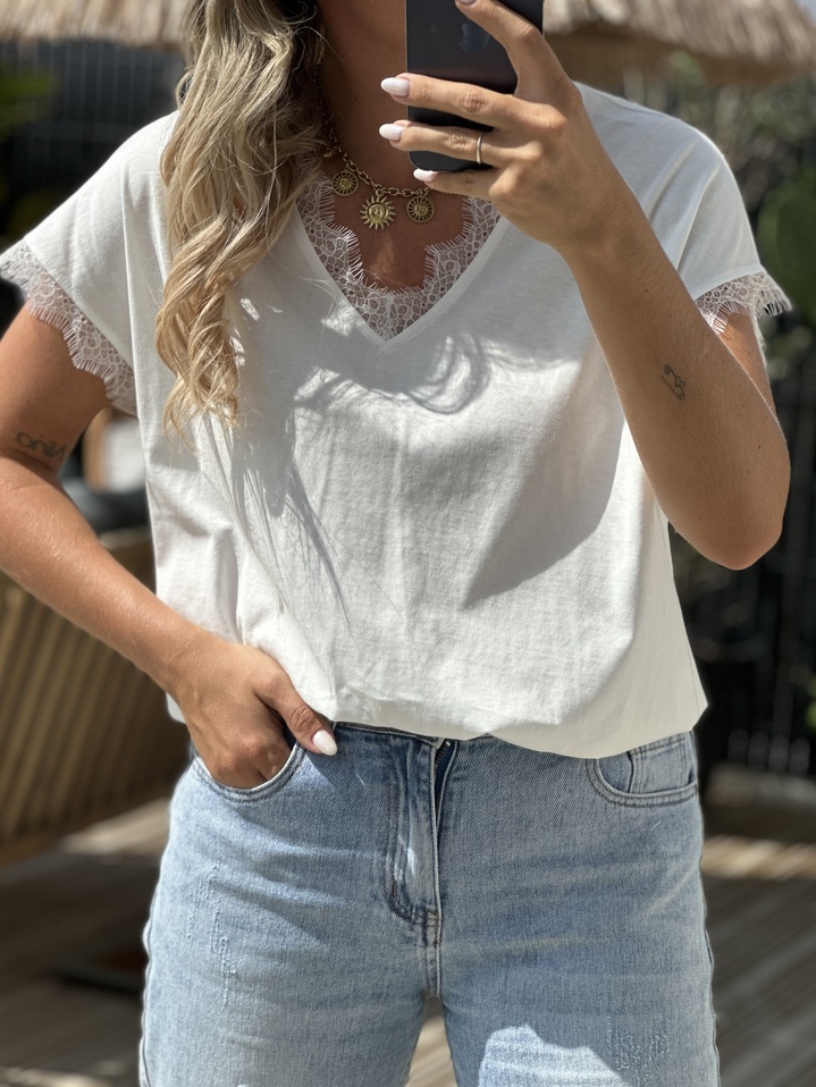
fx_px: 2545
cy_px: 516
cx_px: 389
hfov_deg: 18.2
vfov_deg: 24.1
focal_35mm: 81
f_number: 2.8
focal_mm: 9
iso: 32
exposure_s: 1/1393
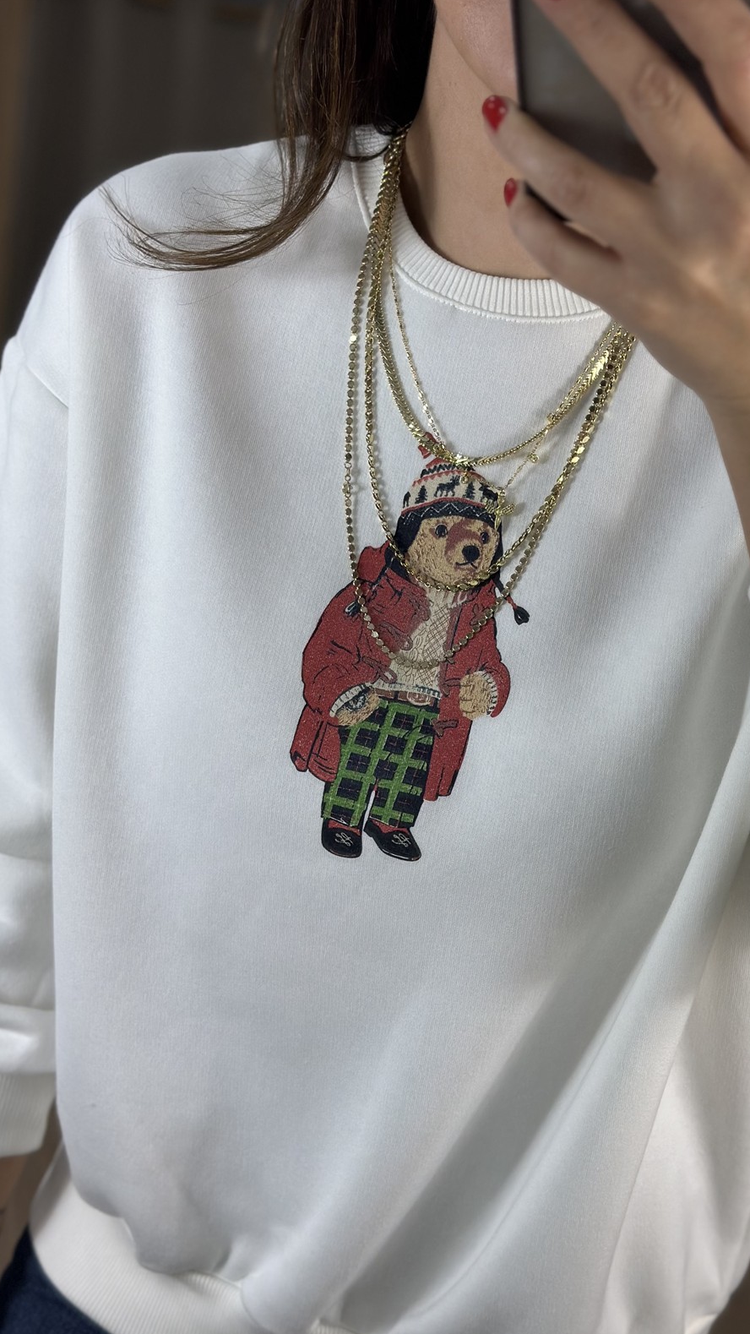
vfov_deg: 39.2
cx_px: 412
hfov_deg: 22.6
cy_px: 671
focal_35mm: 53
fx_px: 1874
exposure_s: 1/414
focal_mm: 6.86
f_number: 1.78
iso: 80
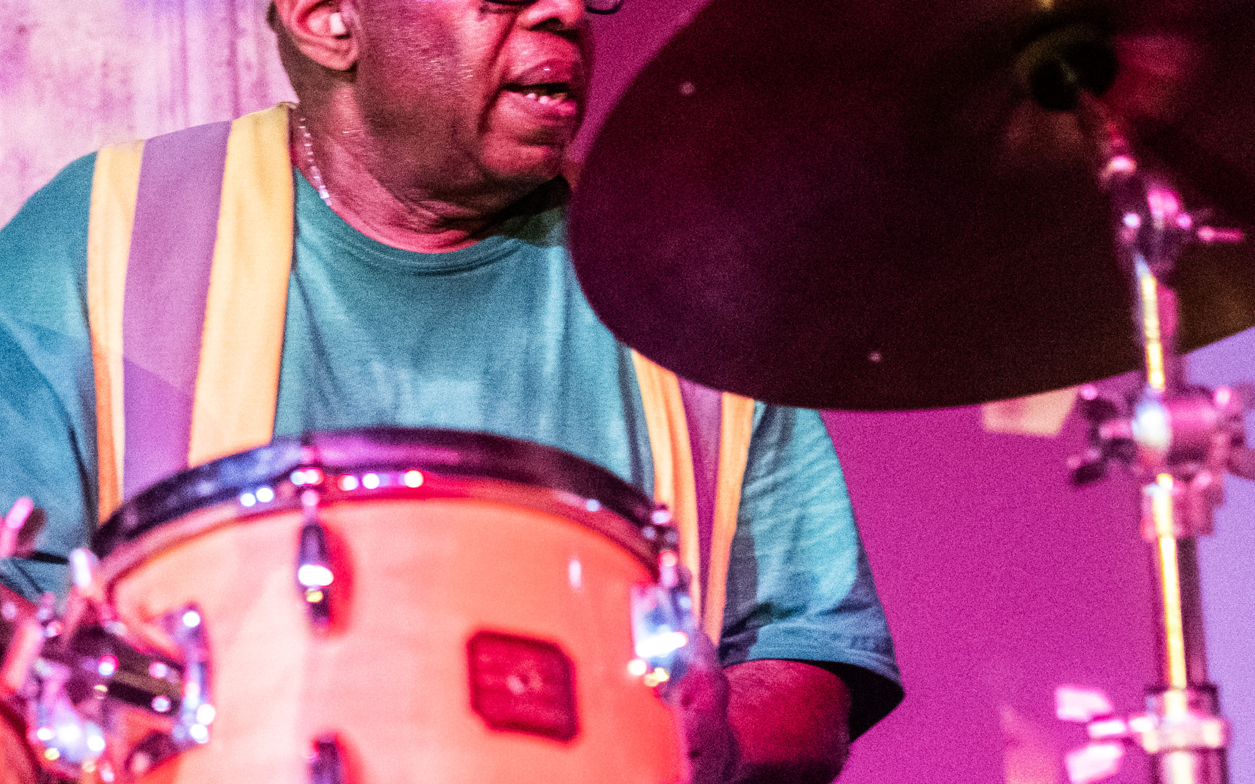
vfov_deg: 10.7
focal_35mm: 122
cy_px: 289
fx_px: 4173
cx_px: 304
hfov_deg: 17.0
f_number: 2
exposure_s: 1/250
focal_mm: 35
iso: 4000
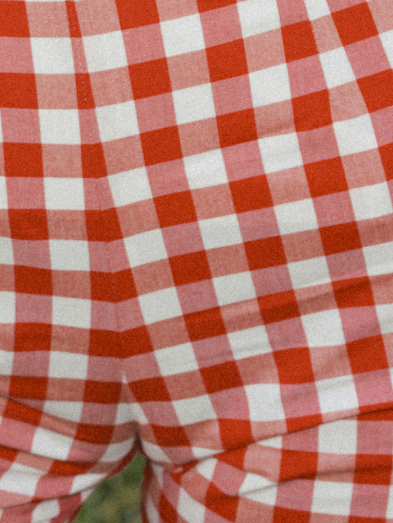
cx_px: -8
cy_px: -676
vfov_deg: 7.1
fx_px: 3980
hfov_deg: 5.6
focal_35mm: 263
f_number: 4.5
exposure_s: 1/125
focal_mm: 45
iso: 100
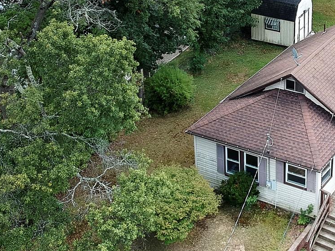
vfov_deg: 21.1
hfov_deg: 27.4
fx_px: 668
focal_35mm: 69
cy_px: 57
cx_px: 288
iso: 100
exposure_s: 1/200
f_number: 2.6
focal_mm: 4.49
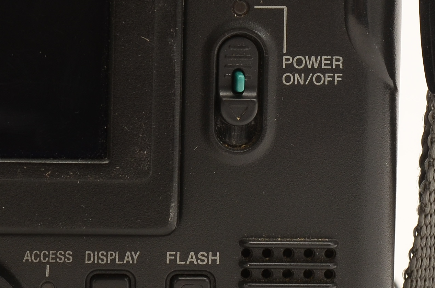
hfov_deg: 11.6
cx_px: -31
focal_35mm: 175
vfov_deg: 7.8
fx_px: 2110
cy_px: 115
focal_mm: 40
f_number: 13
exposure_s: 1/60
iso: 320
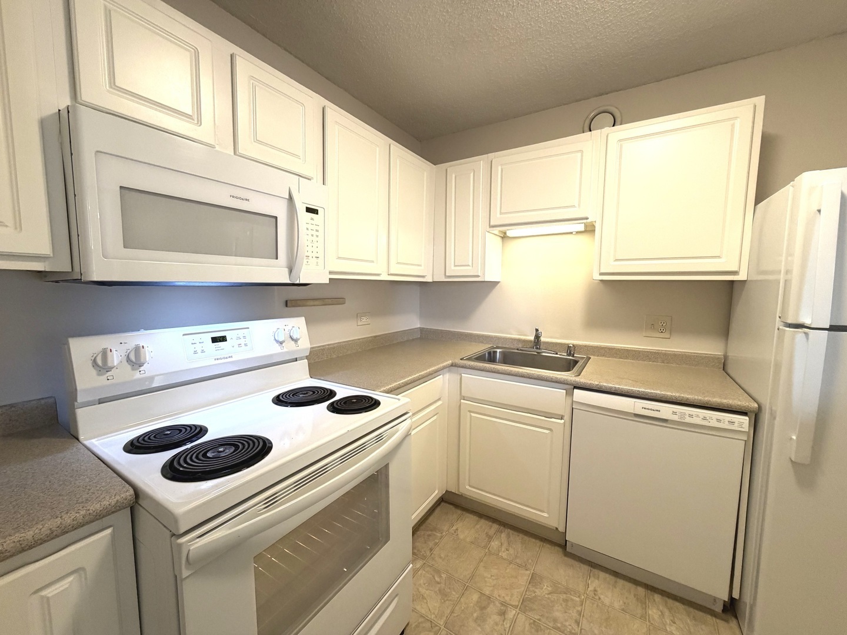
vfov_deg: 85.7
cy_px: 318
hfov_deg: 102.1
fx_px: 343
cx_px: 424
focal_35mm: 14
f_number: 2.2
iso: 250
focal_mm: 2.22
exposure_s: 1/120
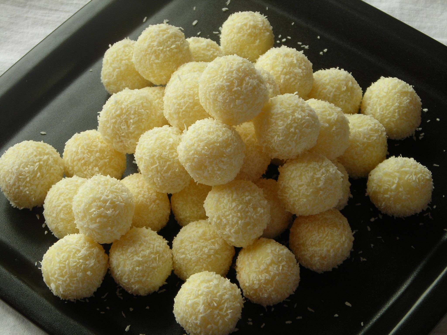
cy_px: 168
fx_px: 1498
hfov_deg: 17.0
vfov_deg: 12.8
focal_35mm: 116
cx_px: 224
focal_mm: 19.2
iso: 50
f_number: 5.3
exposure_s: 1/7.9
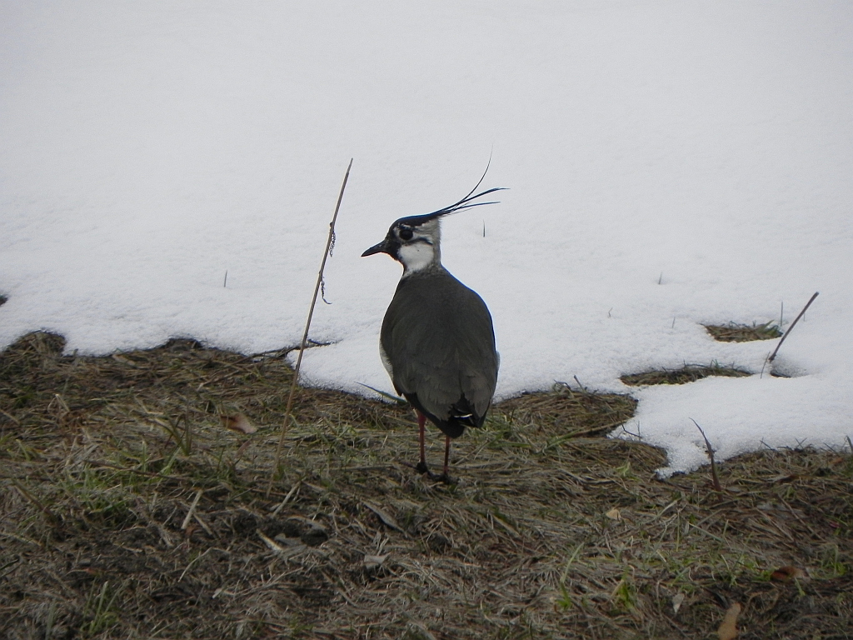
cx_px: 426
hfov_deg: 2.9
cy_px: 320
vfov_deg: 2.2
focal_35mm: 678
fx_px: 16707
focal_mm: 120
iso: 160
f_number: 6.3
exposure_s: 1/291
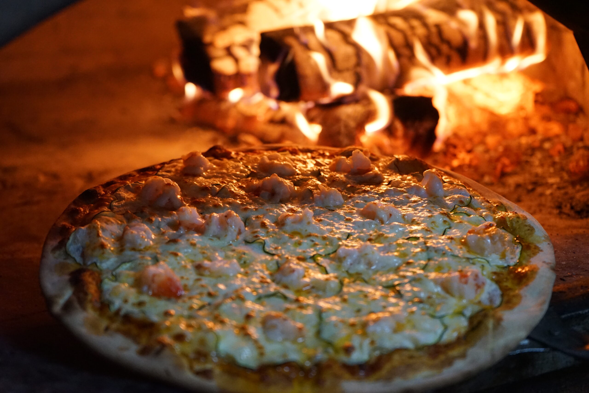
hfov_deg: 35.1
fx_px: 933
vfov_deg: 23.8
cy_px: 196
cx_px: 294
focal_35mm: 57
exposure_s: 1/160
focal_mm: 57
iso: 5000
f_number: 5
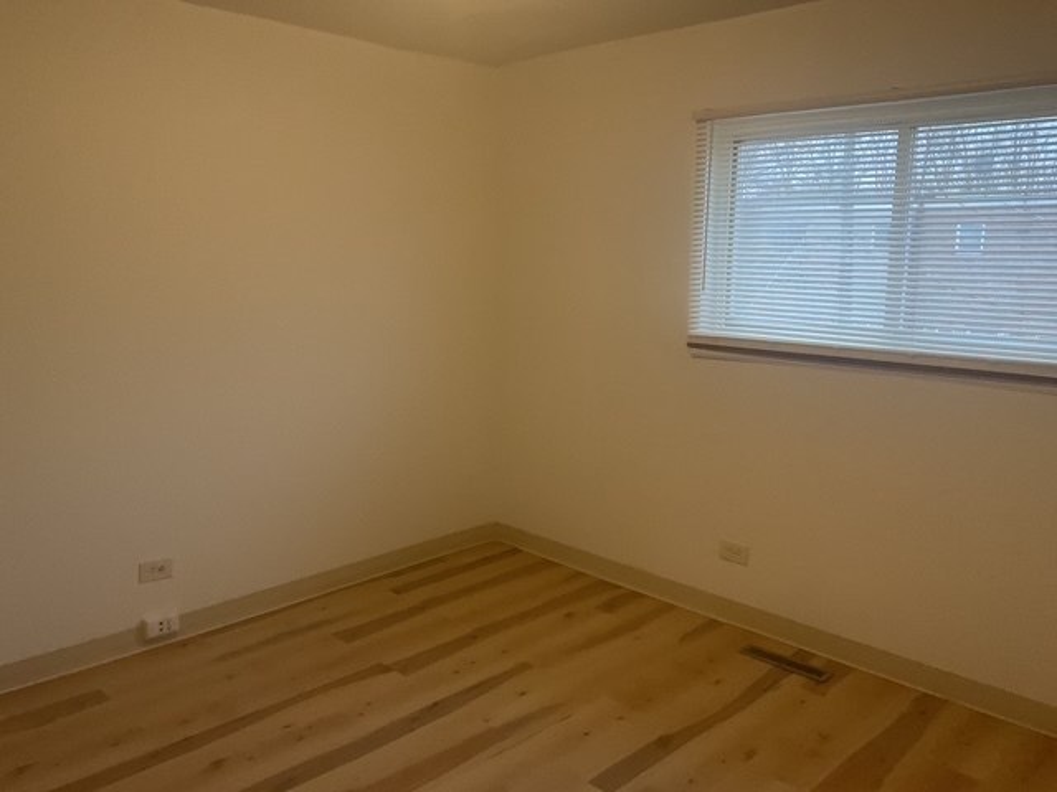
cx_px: 528
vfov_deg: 48.2
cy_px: 396
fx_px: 886
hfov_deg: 61.7
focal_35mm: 29
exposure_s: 1/60
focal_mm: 3
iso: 125
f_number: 1.8
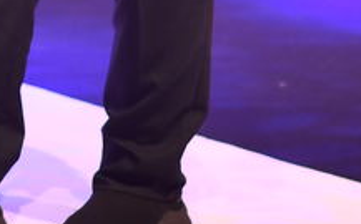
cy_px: -414
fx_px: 5502
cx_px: -403
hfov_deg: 3.7
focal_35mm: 560
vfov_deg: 2.3
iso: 500
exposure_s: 1/320
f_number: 2.5
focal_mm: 85
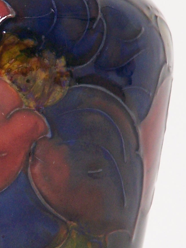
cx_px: -33
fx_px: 4033
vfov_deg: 3.5
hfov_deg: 2.6
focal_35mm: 563
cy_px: 187
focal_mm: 31.3
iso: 140
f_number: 3.2
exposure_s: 1/90
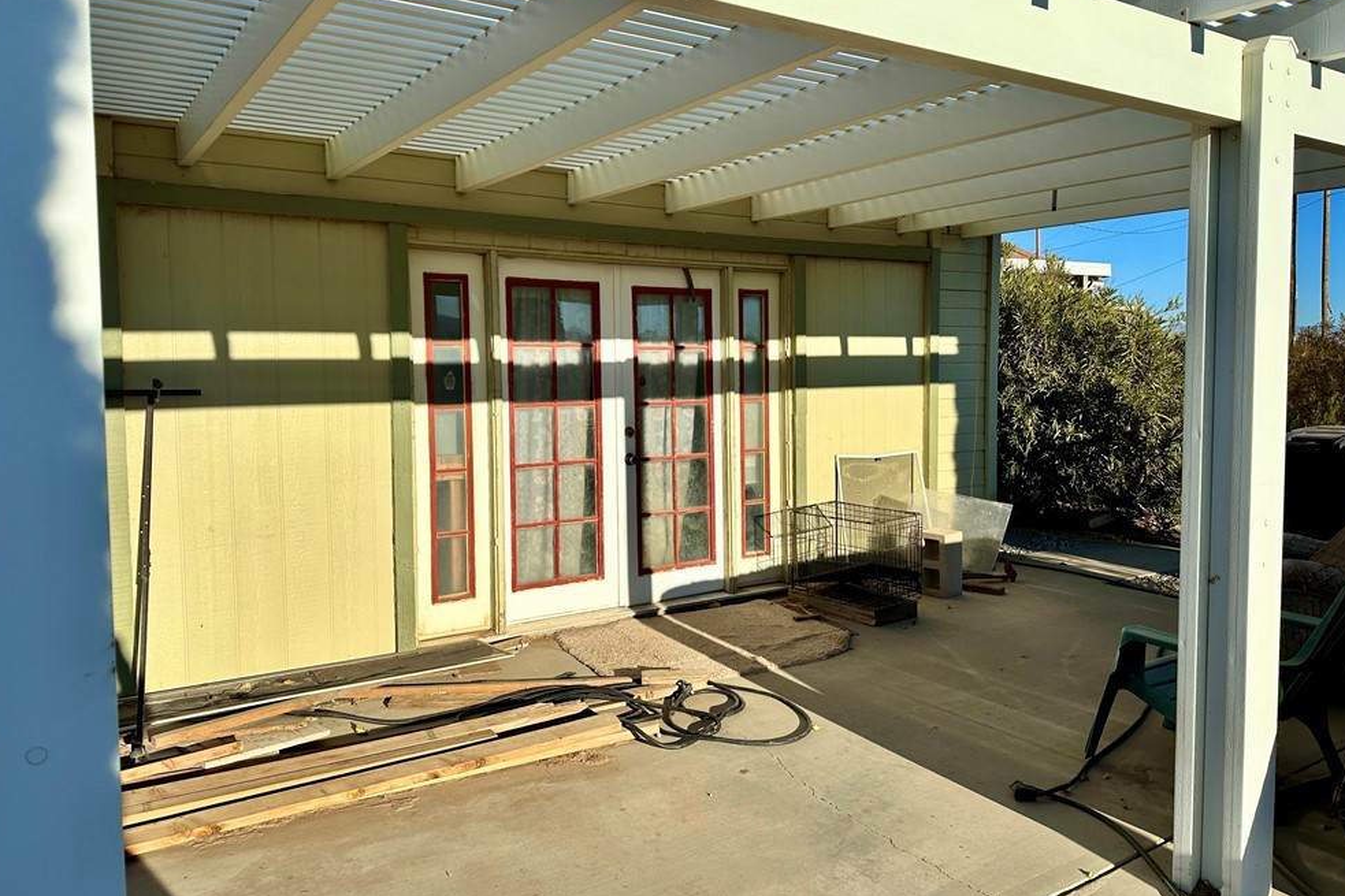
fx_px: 971
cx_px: 685
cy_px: 420
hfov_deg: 69.4
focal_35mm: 26
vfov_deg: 49.5
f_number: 1.78
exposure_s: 1/6623
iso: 80
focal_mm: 6.86
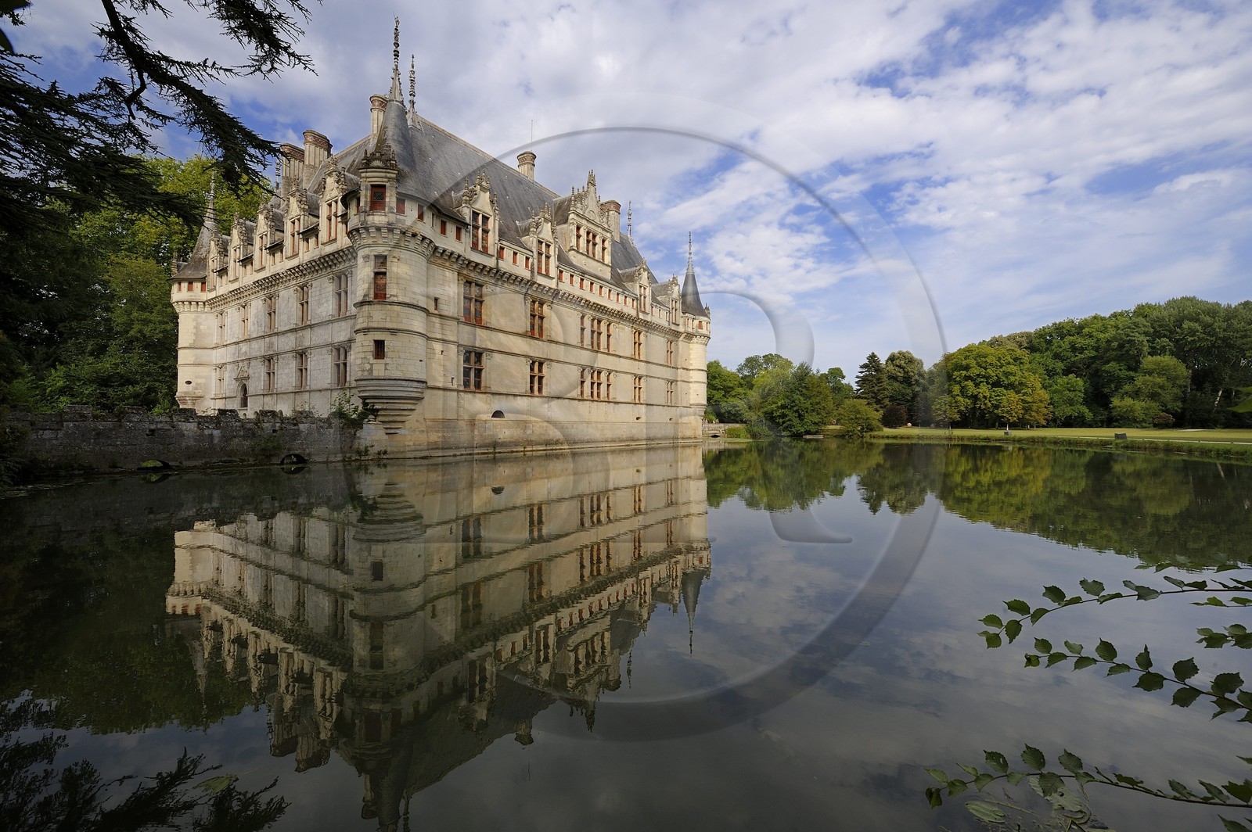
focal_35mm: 14
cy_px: 416
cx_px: 626
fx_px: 486
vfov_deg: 81.1
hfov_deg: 104.3
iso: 200
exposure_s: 1/160
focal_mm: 14
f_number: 13
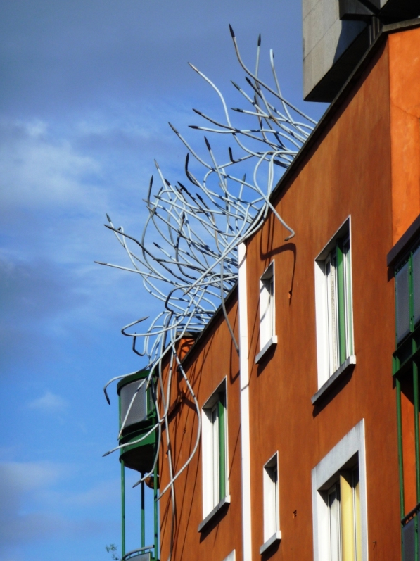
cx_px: 210
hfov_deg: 6.5
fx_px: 3708
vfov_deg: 8.6
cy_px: 281
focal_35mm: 229
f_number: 4.9
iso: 100
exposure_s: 1/1000
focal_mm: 39.2
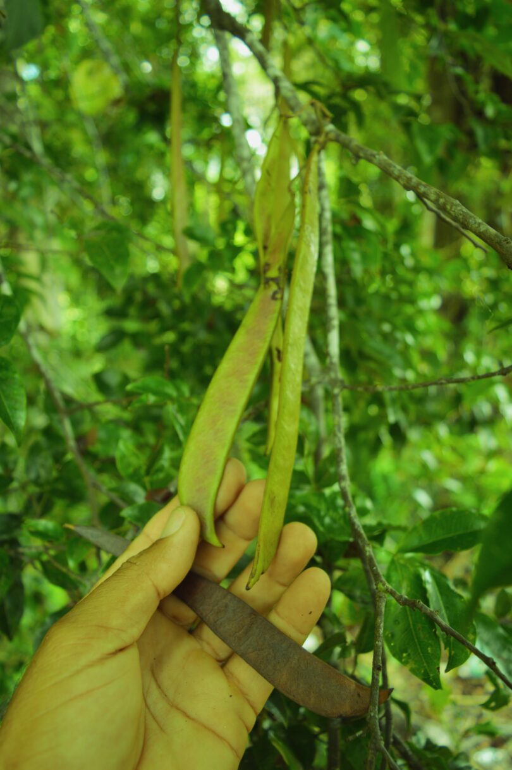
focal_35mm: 27
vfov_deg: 67.4
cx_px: 256
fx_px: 577
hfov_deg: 47.9
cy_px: 385
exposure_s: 1/80
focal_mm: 18
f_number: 3.5
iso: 100
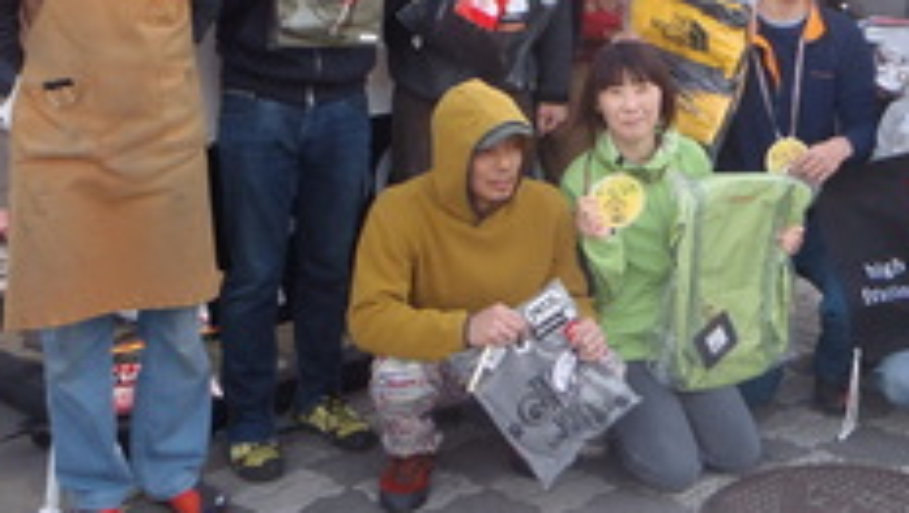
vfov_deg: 18.3
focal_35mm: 65
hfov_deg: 31.9
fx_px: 1568
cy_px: 45
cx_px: 652
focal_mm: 5
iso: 80
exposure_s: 1/100
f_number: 4.5
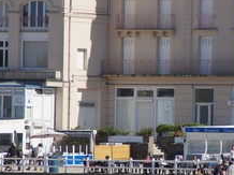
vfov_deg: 2.4
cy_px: 118
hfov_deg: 3.3
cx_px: 180
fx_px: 4105
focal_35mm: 608
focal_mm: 200
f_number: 7.1
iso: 100
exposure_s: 1/500
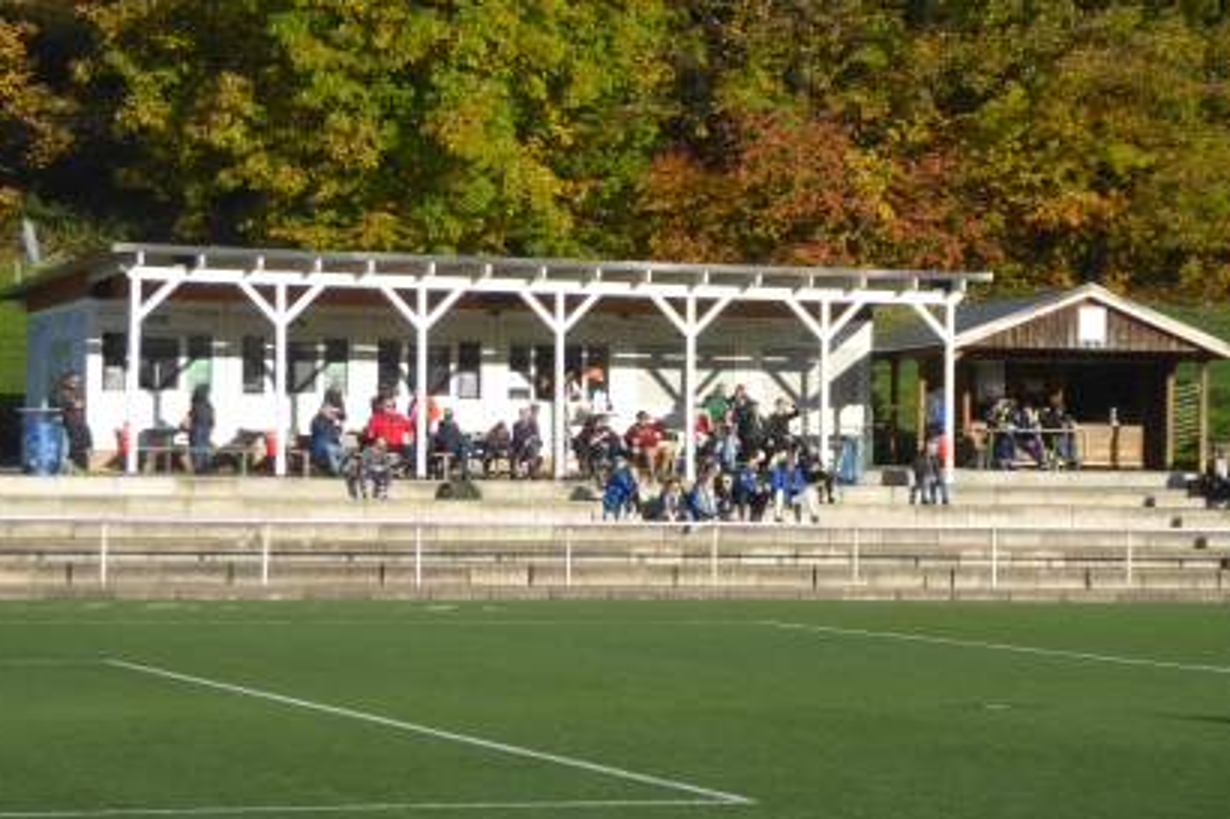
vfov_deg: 12.2
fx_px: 3825
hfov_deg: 18.3
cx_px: 654
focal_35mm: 112
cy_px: 435
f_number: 5
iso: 80
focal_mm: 17.5
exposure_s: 1/250
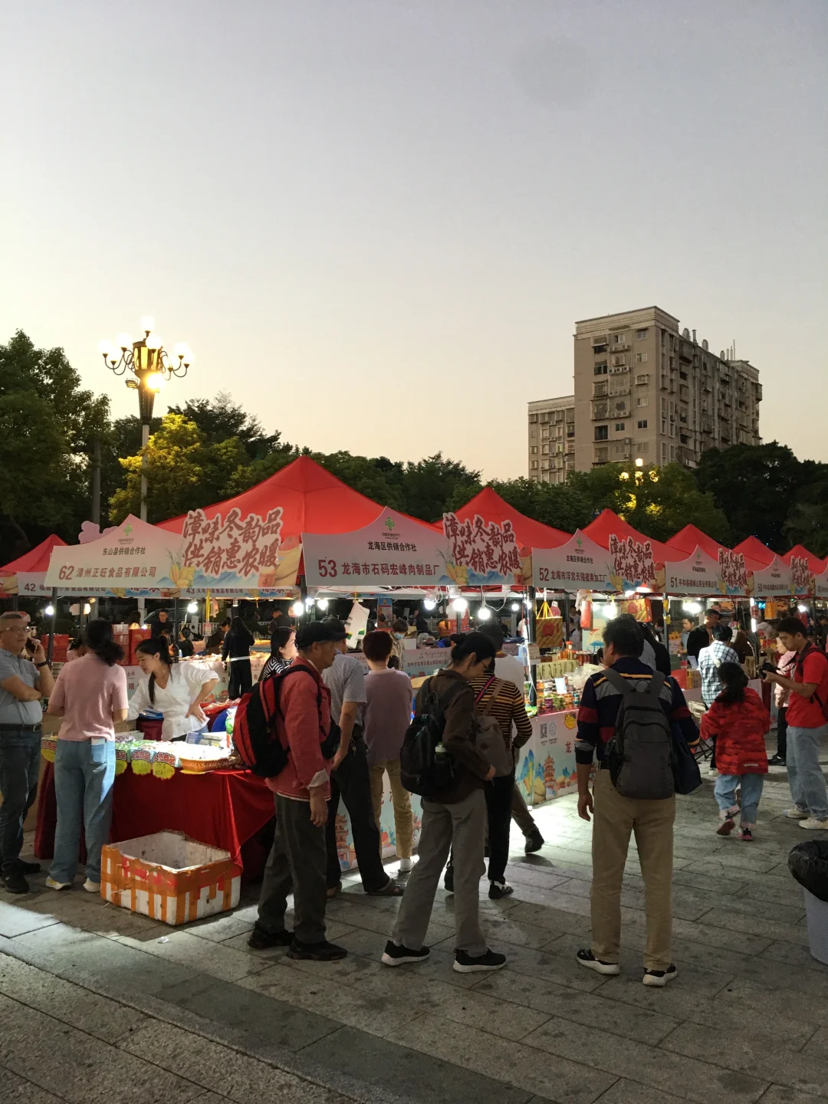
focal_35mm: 29
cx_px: 414
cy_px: 552
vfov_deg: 61.7
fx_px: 925
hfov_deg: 48.2
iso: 64
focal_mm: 4.15
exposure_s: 1/33
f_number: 2.2
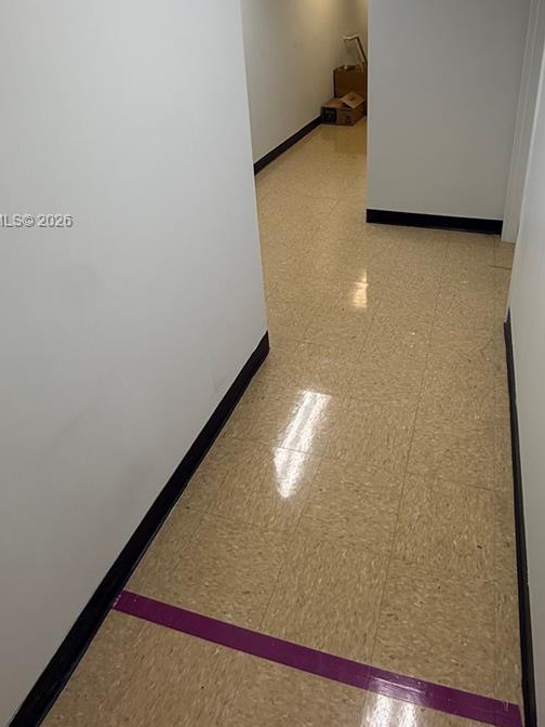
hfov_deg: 53.9
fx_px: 525
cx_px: 358
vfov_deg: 66.8
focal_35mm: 25
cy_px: 222
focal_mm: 2.22
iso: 64
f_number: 2.2
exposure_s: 1/120
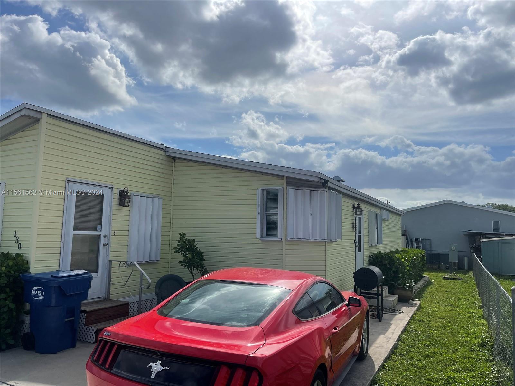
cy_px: 193
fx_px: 387
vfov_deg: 53.1
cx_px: 258
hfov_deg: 67.3
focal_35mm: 26
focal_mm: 5.1
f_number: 1.6
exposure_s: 1/10989
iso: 32
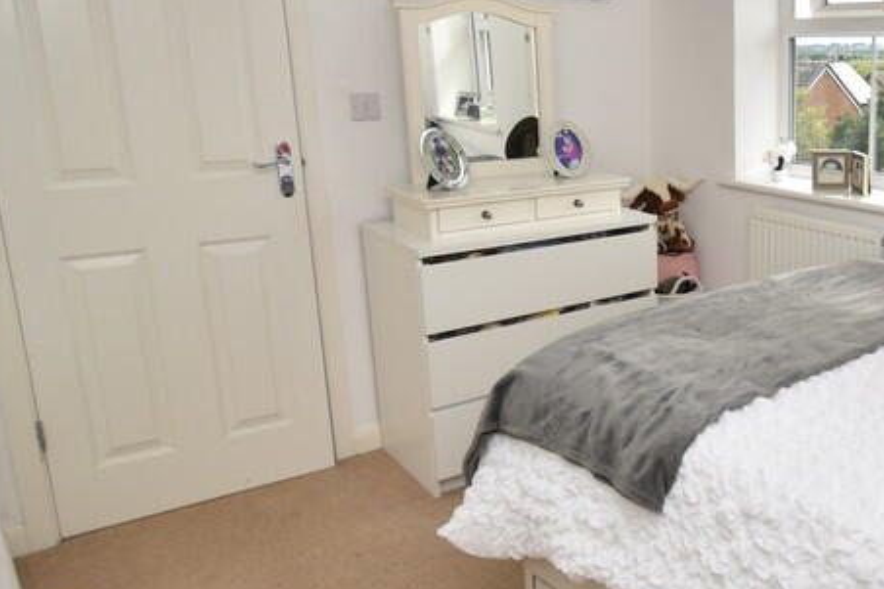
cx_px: 794
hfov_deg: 49.7
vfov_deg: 38.7
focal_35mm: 34
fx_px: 835
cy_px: 242
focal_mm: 10
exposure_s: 1/200
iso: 110
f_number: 5
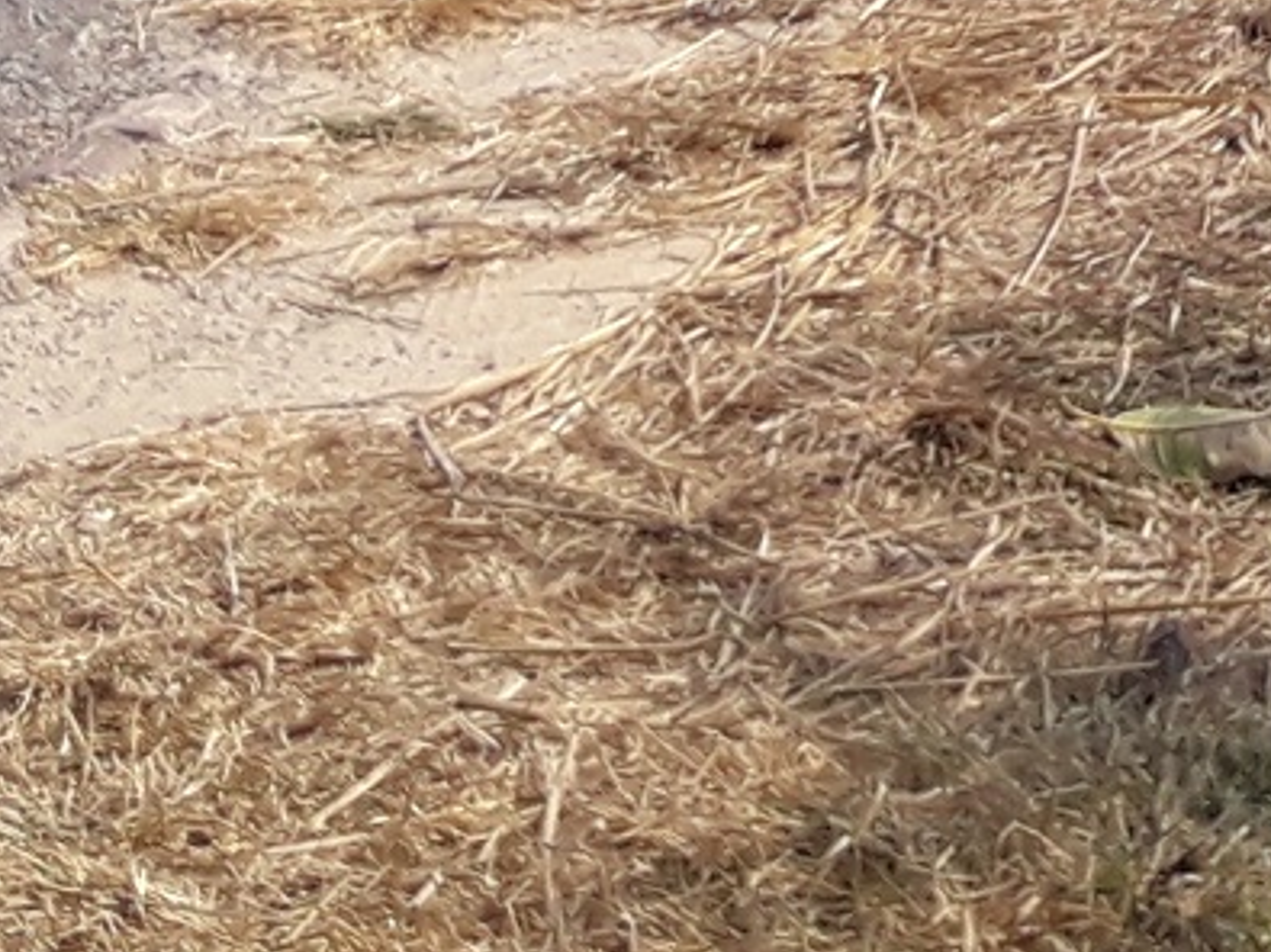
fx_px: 5543
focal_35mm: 151
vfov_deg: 9.1
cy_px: -1084
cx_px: 2059
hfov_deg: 12.3
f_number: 1.9
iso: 40
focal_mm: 3.7
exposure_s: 1/1114
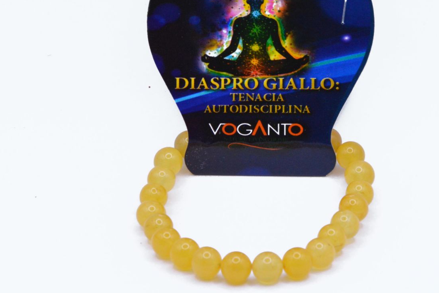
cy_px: 106
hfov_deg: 10.2
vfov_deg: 6.8
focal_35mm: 201
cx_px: 268
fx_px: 2452
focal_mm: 92
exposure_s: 1/125
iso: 1600
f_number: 16
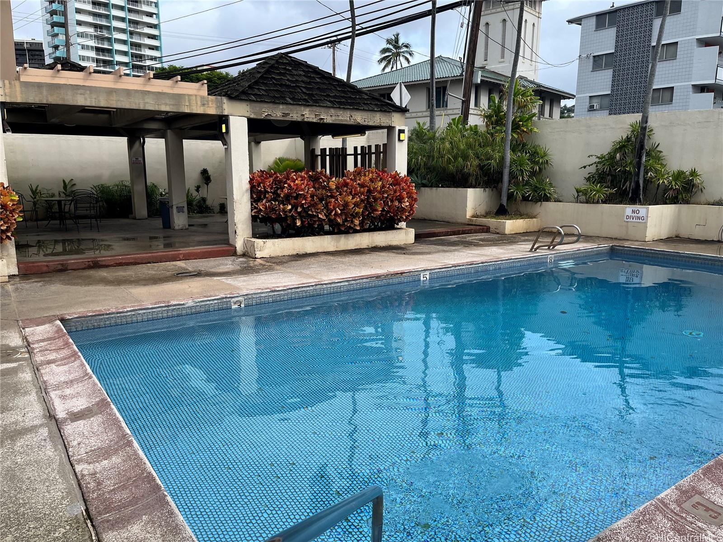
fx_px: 543
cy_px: 271
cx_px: 362
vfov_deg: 53.1
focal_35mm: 26
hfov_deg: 67.3
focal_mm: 5.1
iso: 50
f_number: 1.6
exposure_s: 1/1862
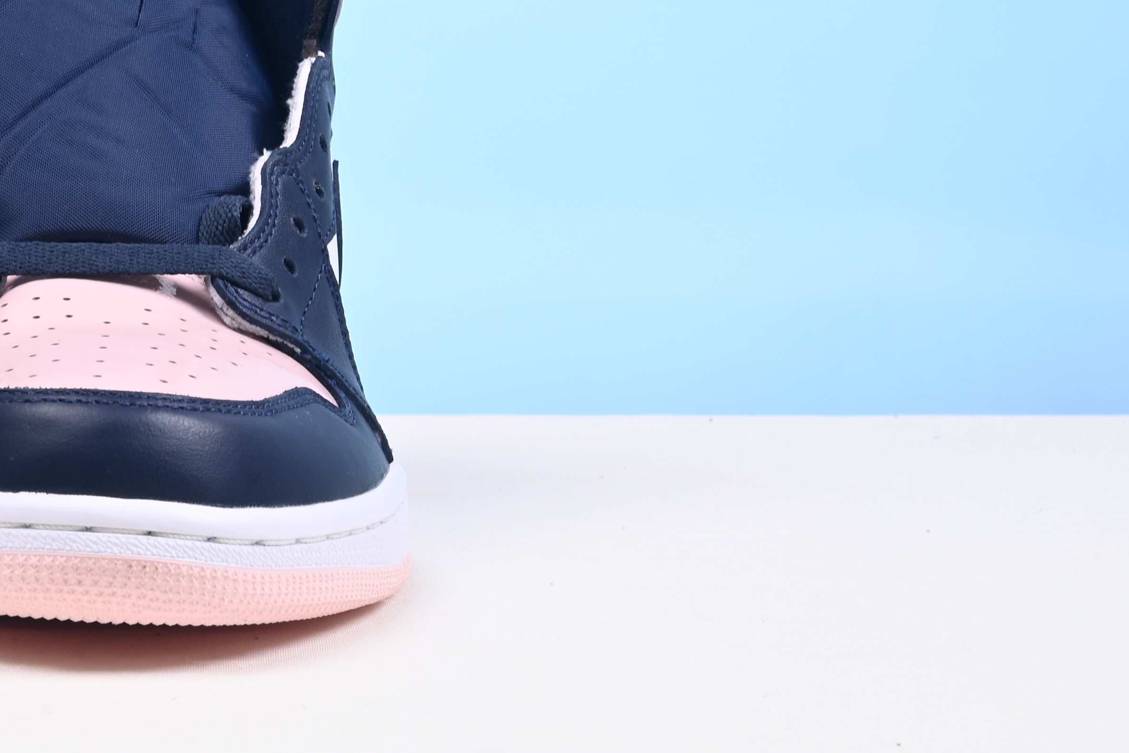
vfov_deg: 13.5
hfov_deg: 19.4
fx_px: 3168
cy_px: 128
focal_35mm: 101
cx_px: -93
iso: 100
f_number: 16
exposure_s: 1/2
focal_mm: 40
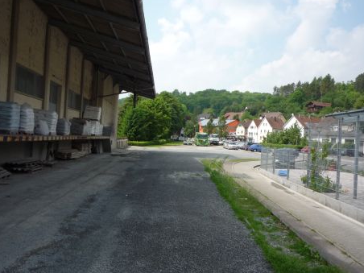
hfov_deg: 54.0
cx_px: 177
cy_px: 135
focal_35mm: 34
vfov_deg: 41.8
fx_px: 358
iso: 100
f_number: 4.5
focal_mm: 5.2
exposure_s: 1/400
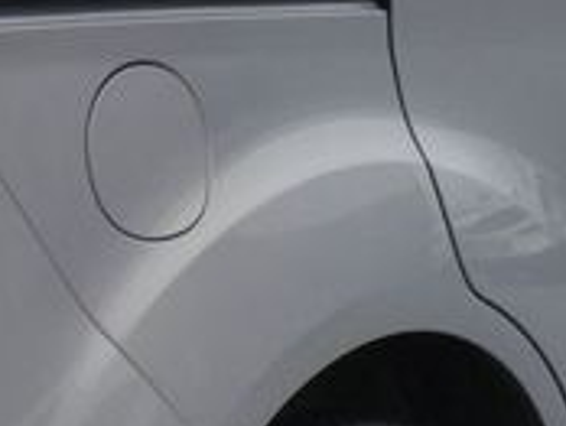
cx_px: 127
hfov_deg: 4.7
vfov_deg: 3.5
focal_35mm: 423
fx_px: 6926
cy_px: 75
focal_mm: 12.9
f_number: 5.6
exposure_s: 1/100
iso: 80
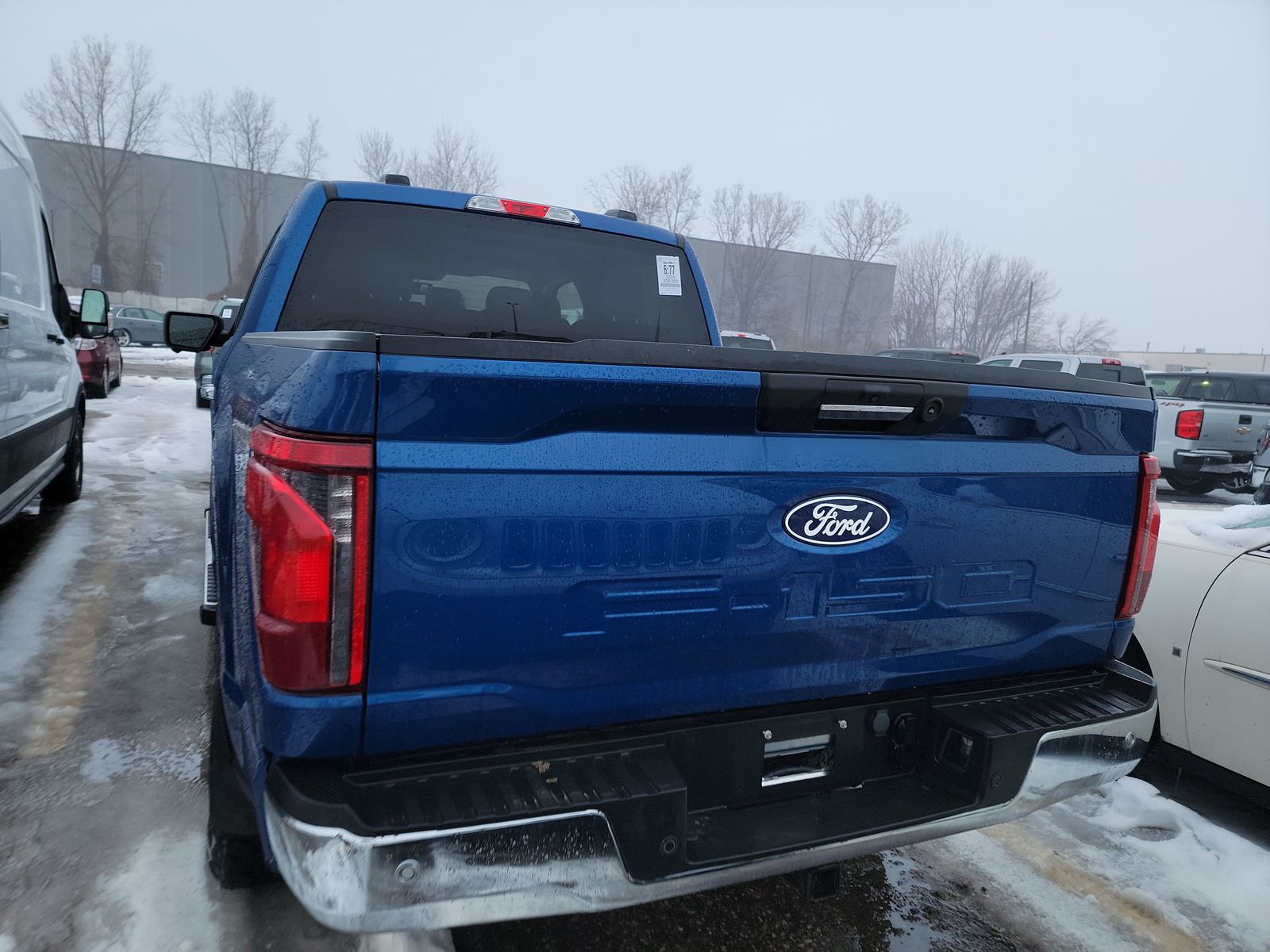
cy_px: 476
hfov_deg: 71.6
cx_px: 635
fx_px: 881
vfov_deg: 56.8
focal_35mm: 24
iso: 58
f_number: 1.8
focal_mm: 6.7
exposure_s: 1/59
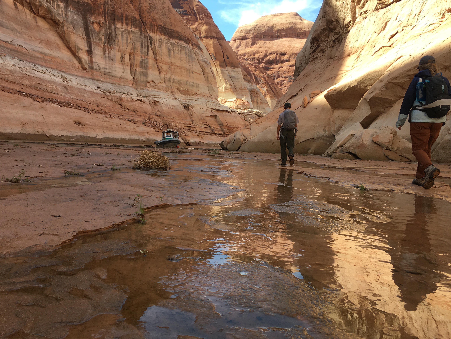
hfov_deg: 61.7
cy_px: 170
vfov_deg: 48.2
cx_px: 226
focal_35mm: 29
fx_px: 378
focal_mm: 4.15
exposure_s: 1/487
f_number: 2.2
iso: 25
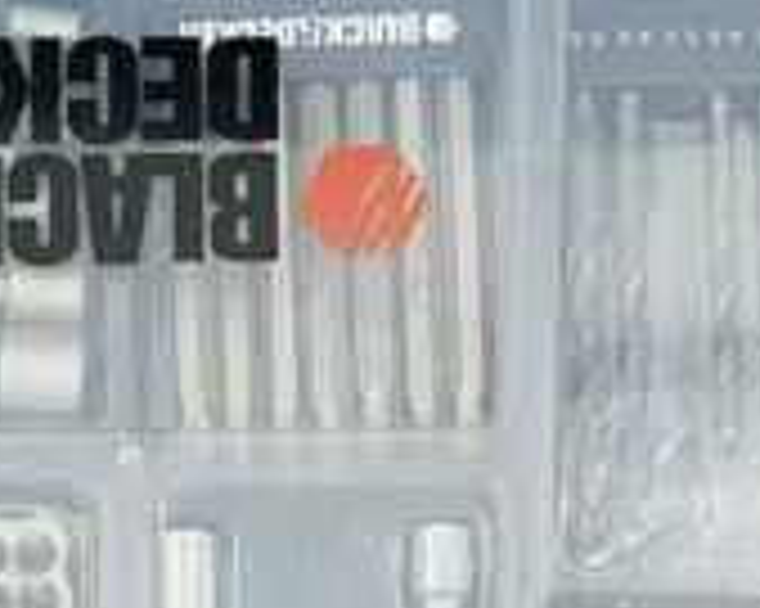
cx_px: 108
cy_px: 752
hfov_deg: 19.7
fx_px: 2158
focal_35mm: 96
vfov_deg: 15.4
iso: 160
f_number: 1.6
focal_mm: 4.2
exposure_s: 1/50
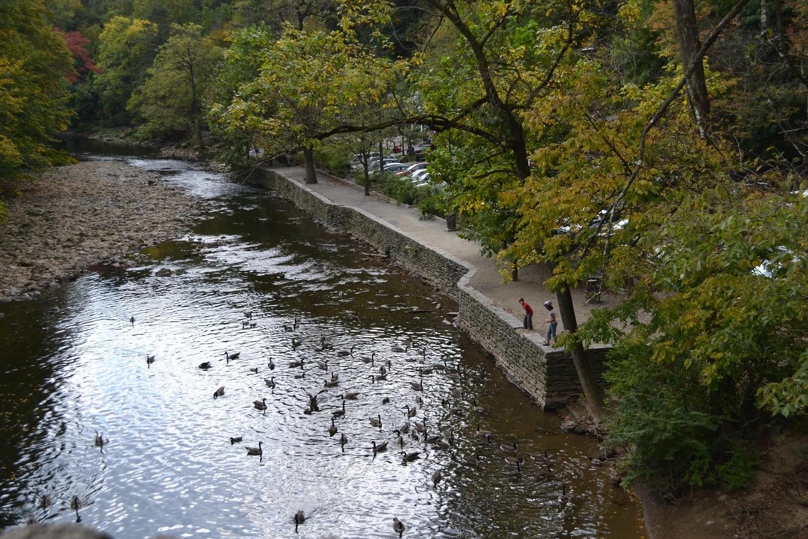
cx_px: 404
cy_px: 270
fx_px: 943
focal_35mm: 42
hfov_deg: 46.4
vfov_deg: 31.9
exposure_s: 1/125
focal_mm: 28
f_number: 5.6
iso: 100
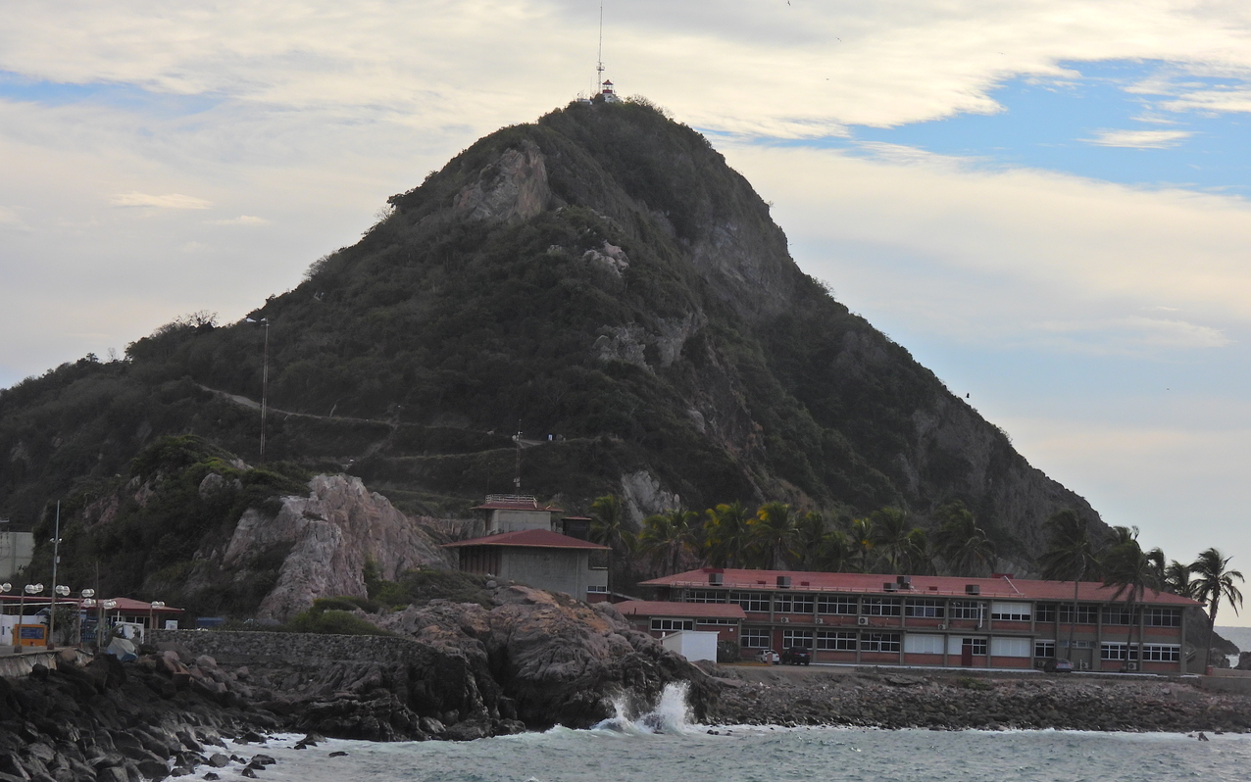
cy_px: 325
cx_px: 626
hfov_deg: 20.6
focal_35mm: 101
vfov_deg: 13.0
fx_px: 3444
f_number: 4
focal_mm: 17
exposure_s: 1/160
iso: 100
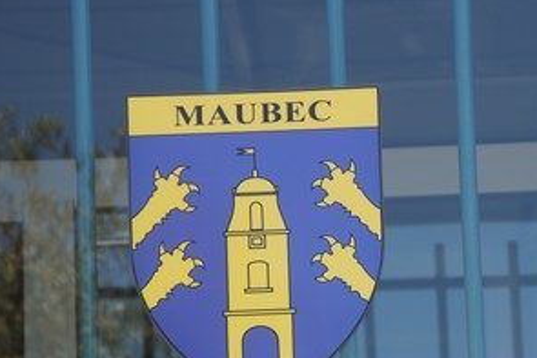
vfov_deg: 6.5
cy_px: 243
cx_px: 351
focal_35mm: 210
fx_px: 3134
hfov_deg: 9.8
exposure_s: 1/160
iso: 100
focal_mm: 90
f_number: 5.6
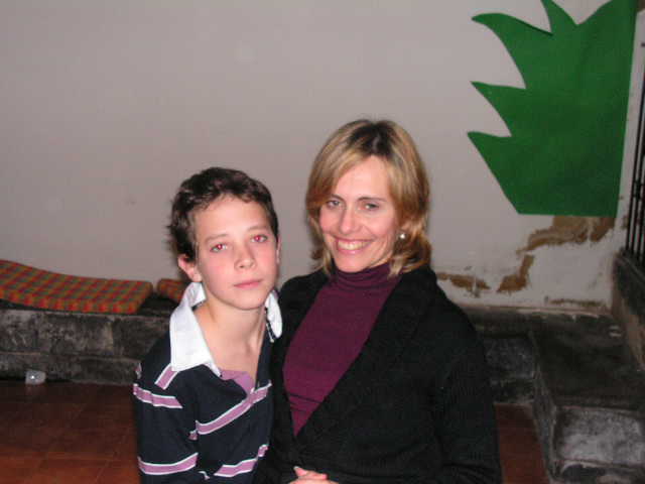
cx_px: 322
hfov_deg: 36.2
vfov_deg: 27.5
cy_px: 242
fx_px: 988
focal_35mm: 53
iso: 200
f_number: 3.2
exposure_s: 1/60
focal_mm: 8.9
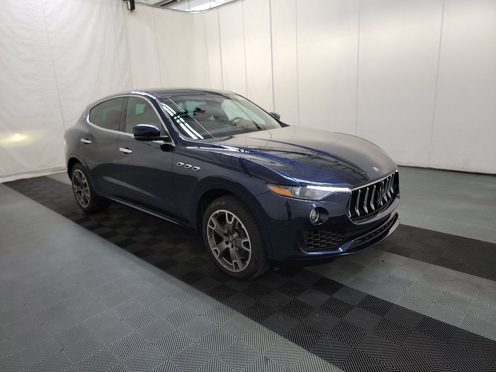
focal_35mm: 24
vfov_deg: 56.8
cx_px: 248
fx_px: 344
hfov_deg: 71.6
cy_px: 186
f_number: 1.8
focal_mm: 6.7
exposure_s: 1/59
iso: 148
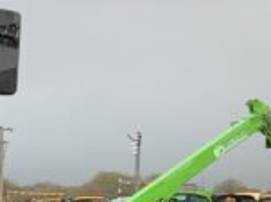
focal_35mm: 123
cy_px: 297
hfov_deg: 14.8
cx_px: -145
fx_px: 962
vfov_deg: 11.6
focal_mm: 3
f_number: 1.8
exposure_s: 1/122
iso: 16
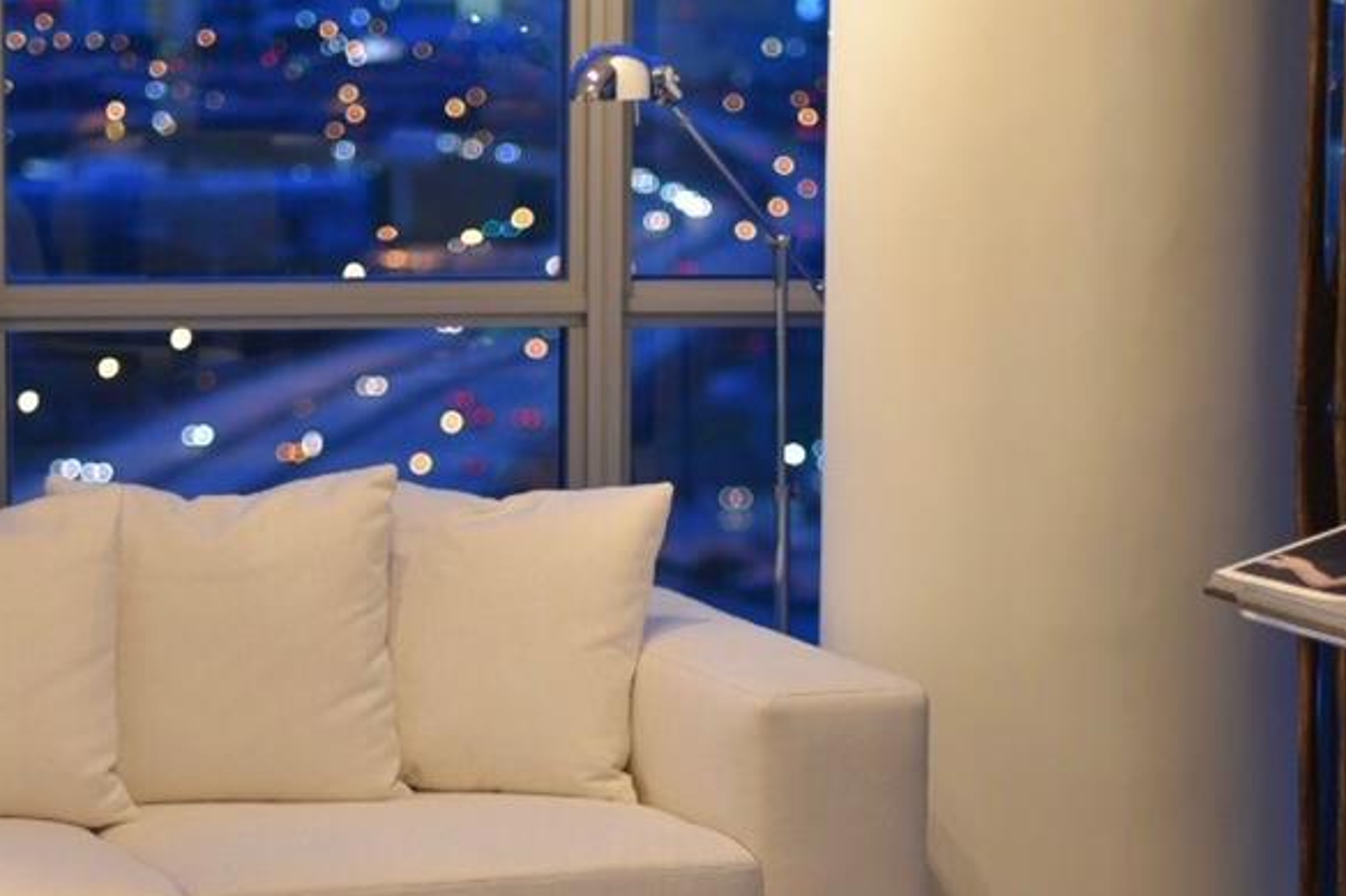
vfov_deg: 9.9
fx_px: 5121
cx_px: 680
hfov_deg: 15.0
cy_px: 857
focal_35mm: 137
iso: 200
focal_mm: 50
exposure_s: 1/40
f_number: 1.4
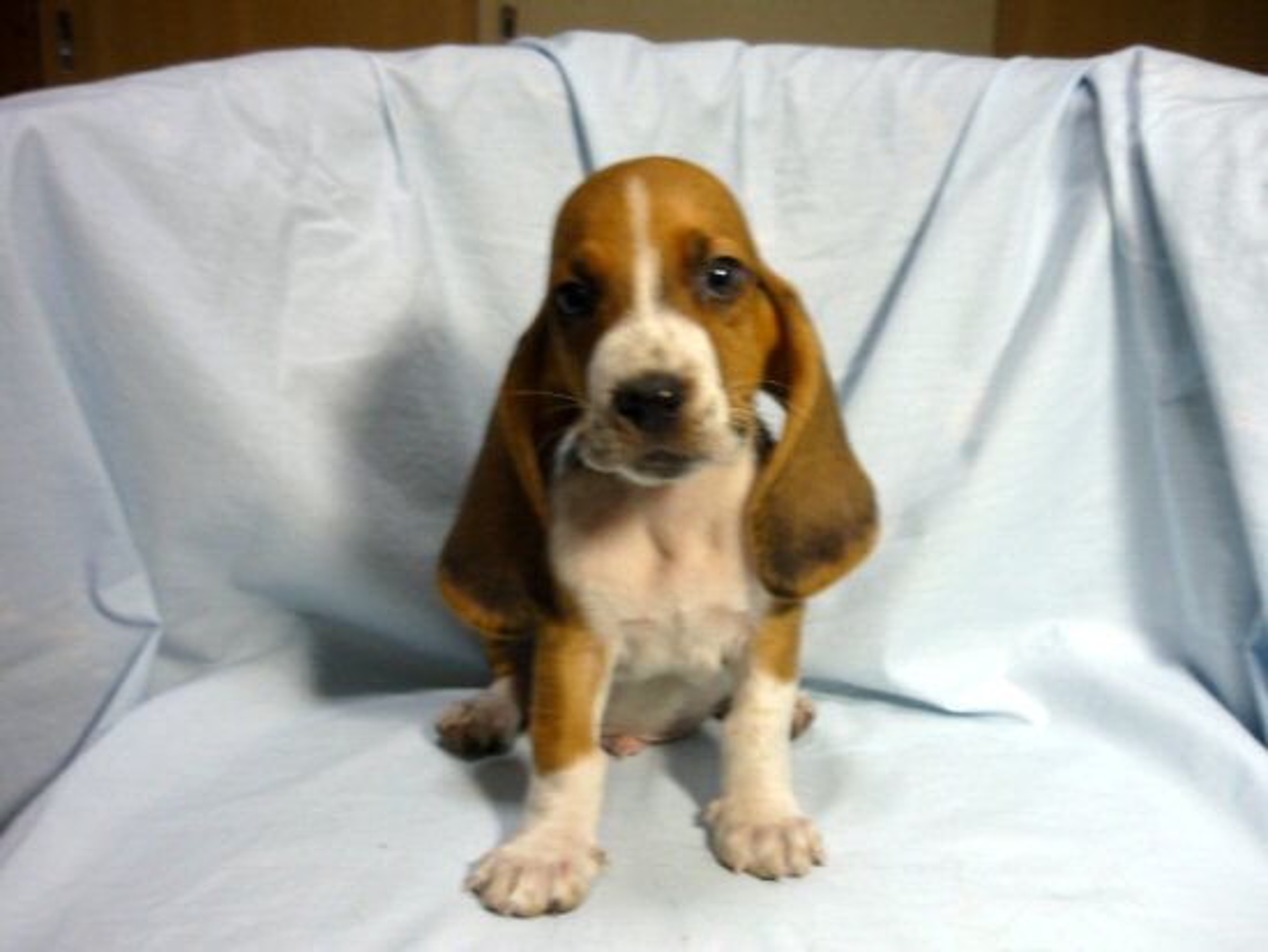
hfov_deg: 55.3
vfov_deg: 43.0
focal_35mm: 33
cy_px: 476
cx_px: 634
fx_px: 1209
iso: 125
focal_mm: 5.5
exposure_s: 1/30
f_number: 2.8
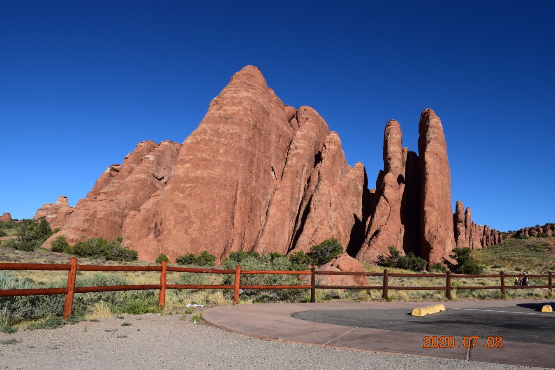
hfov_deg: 67.4
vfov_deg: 47.9
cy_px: 185
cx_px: 278
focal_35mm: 27
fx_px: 416
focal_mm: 18
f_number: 11
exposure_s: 1/500
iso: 320
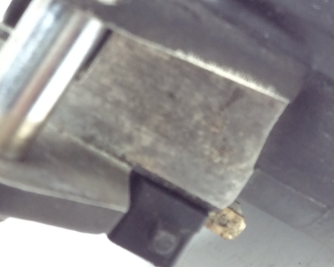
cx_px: 329
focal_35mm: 97
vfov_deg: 15.7
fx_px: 959
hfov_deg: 19.2
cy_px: 32
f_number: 2.4
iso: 40
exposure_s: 1/60
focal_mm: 3.3
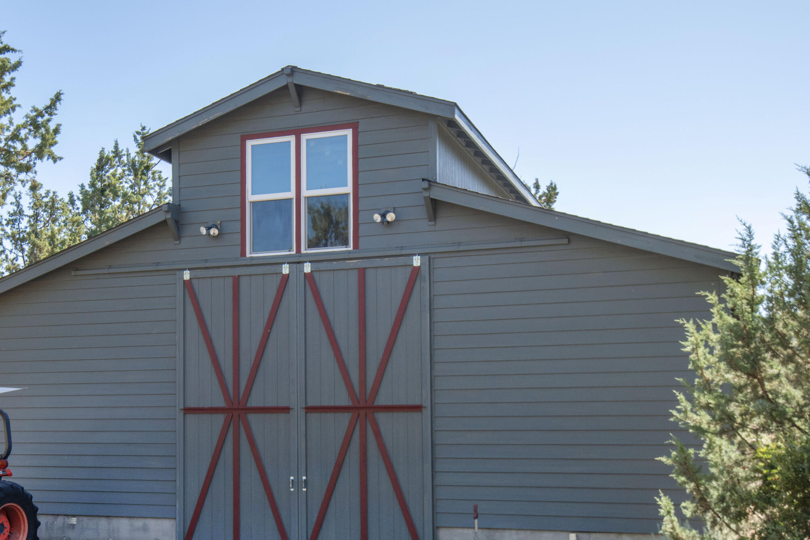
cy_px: 361
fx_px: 1080
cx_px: 241
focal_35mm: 48
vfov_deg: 27.9
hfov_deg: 40.4
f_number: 11
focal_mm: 32
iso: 200
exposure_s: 1/125
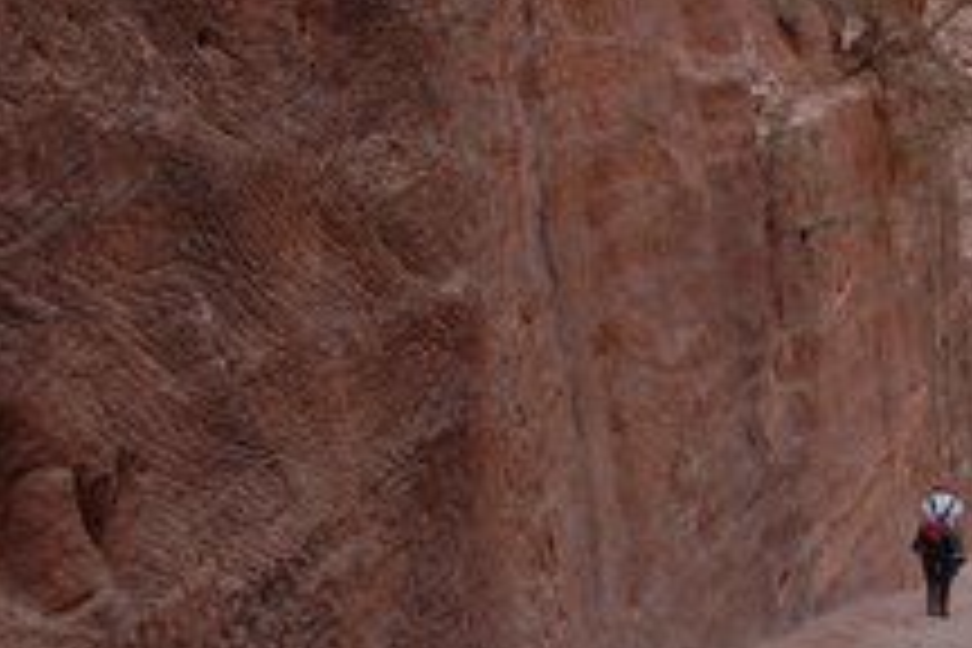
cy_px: 482
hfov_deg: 34.6
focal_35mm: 55
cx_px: 837
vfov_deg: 24.4
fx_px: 1485
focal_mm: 18
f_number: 9
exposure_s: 1/180
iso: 400
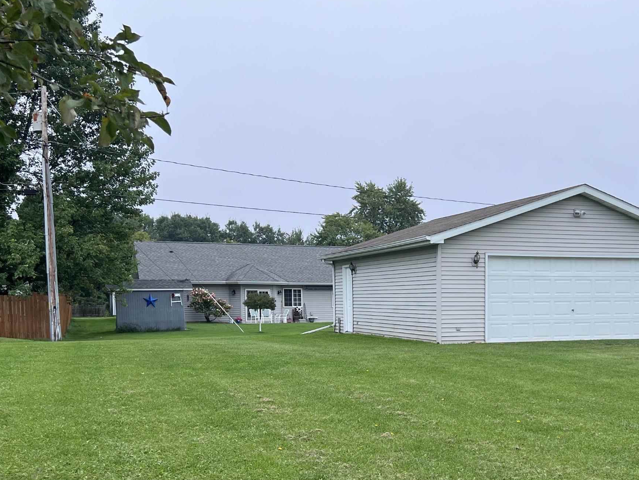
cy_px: 349
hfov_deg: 40.2
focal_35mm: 46
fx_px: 849
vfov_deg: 31.1
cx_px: 469
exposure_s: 1/1377
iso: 50
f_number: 1.5
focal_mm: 5.7
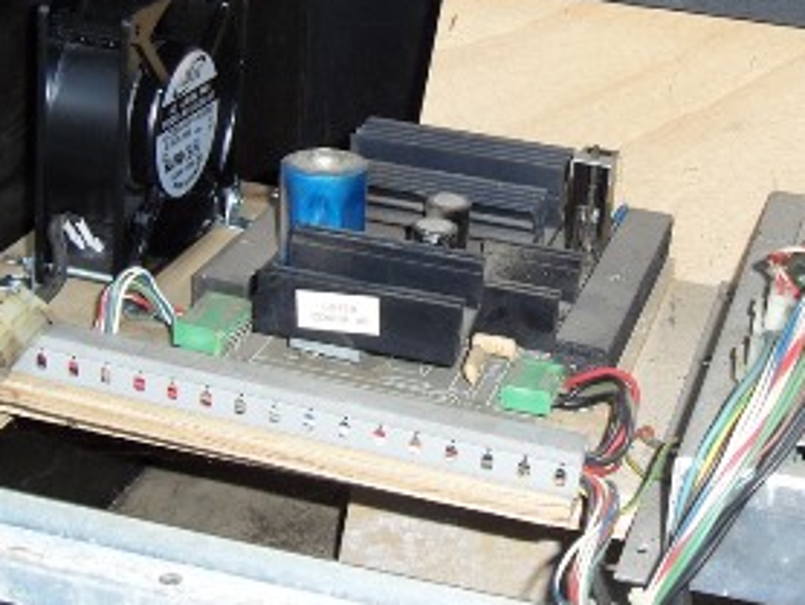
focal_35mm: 74
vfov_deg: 19.8
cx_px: 539
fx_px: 1722
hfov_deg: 26.2
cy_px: 142
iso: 200
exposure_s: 1/45
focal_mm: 8.2
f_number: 3.8
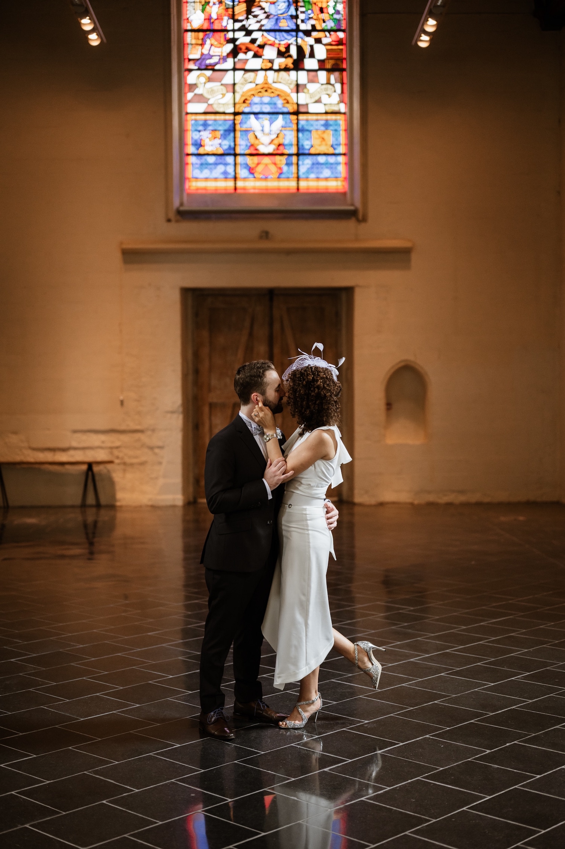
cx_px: 282
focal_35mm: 50
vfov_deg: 39.6
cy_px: 424
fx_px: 1179
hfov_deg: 27.0
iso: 800
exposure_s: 1/320
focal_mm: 50
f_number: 2
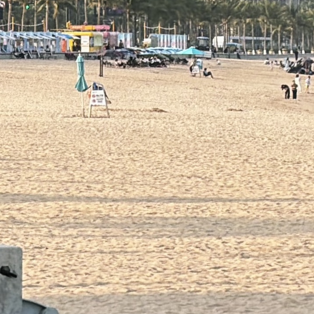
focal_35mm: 473
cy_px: -223
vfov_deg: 3.7
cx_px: -255
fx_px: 4854
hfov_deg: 3.7
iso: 80
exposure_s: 1/679
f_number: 2.8
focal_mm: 16.89
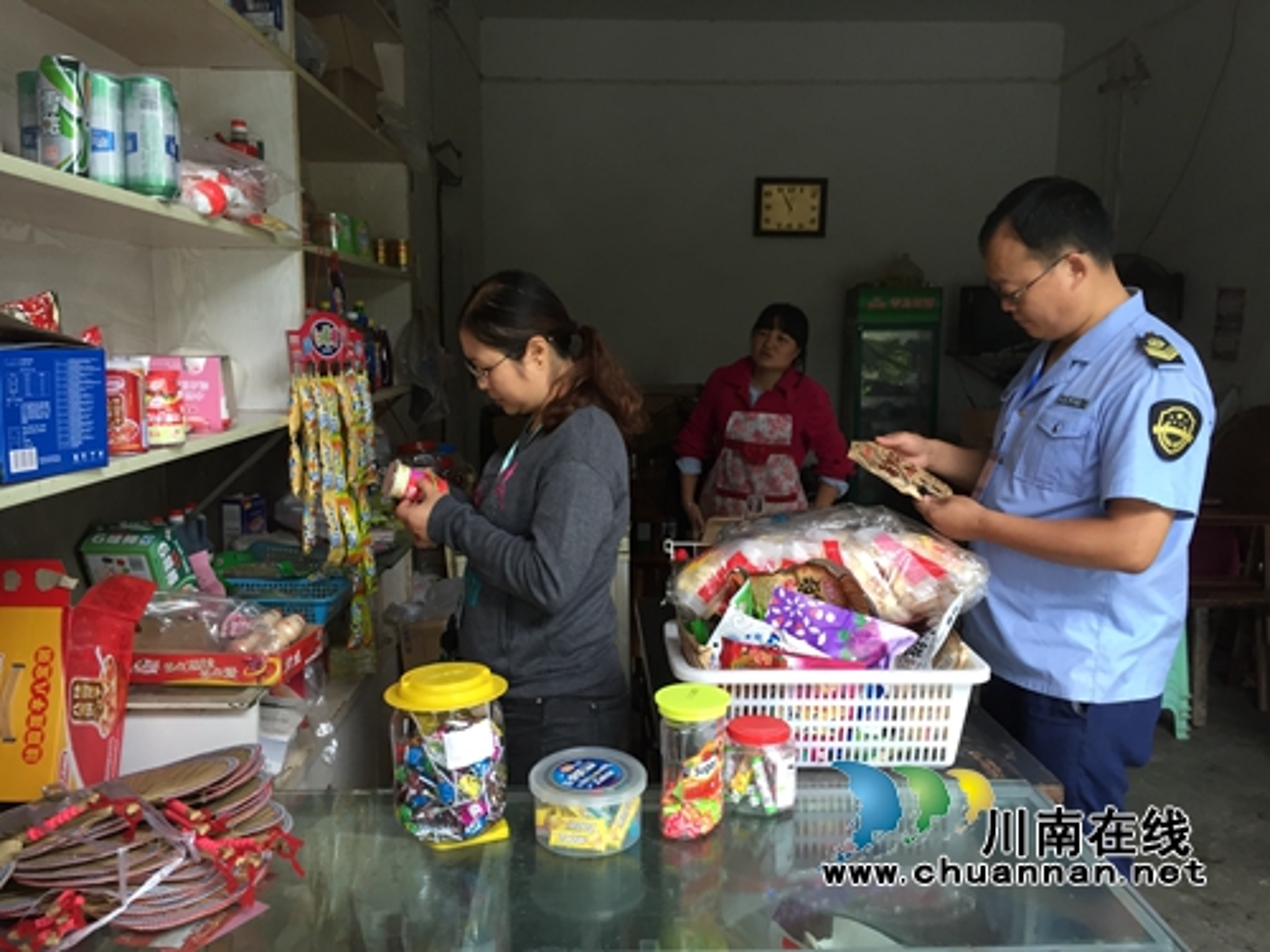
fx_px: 1064
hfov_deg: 61.7
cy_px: 476
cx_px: 635
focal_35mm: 29
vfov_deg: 48.2
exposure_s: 1/33
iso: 80
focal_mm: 4.15
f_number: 2.2
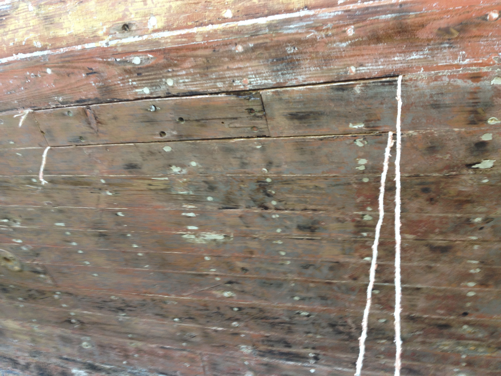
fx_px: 507
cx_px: 250
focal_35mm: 35
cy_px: 188
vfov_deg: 40.7
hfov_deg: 52.6
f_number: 2.4
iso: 50
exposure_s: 1/24
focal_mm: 4.28
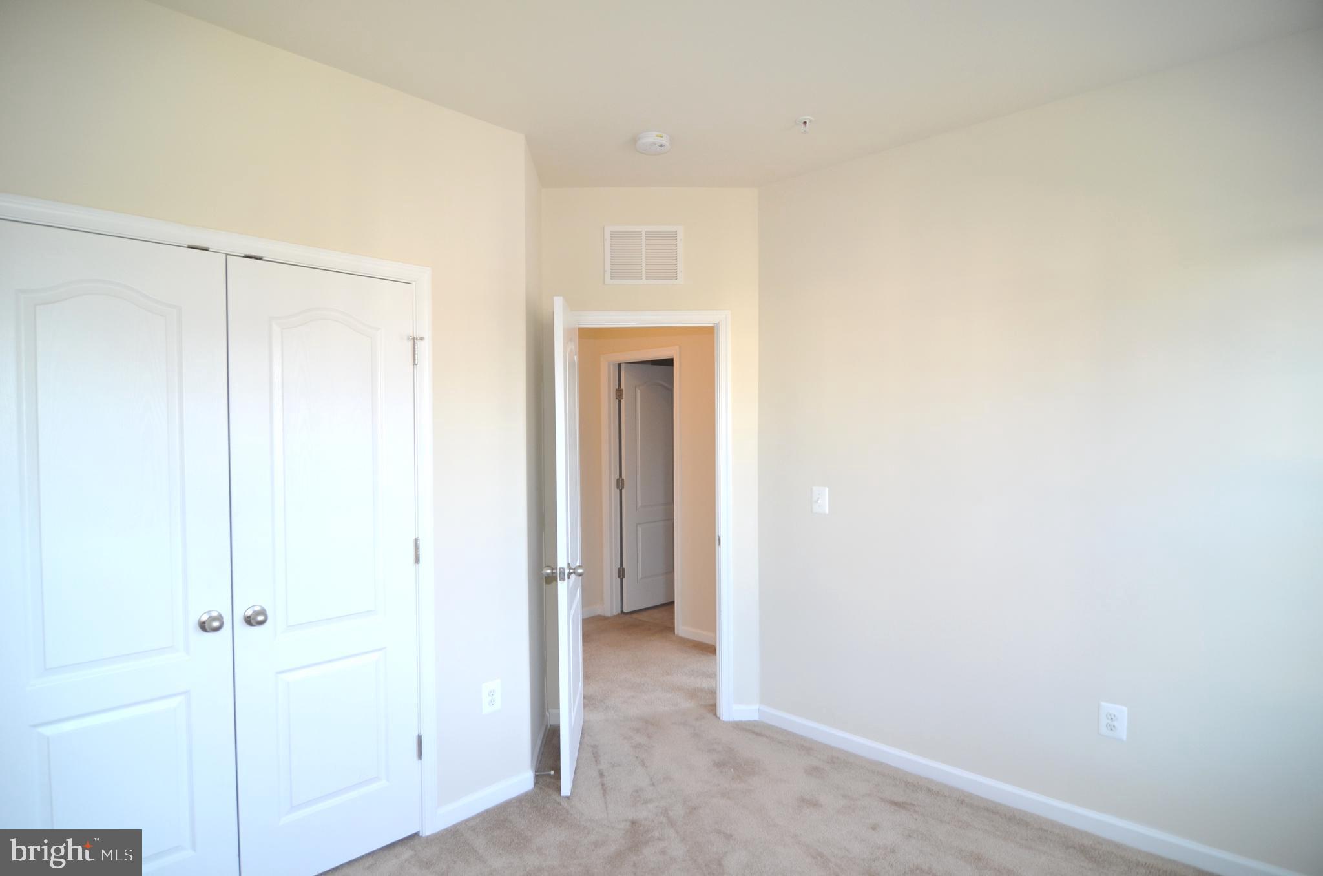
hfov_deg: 90.1
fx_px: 660
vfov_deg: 67.1
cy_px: 438
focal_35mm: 18
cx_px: 662
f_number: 4
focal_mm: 12
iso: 320
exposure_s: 1/60
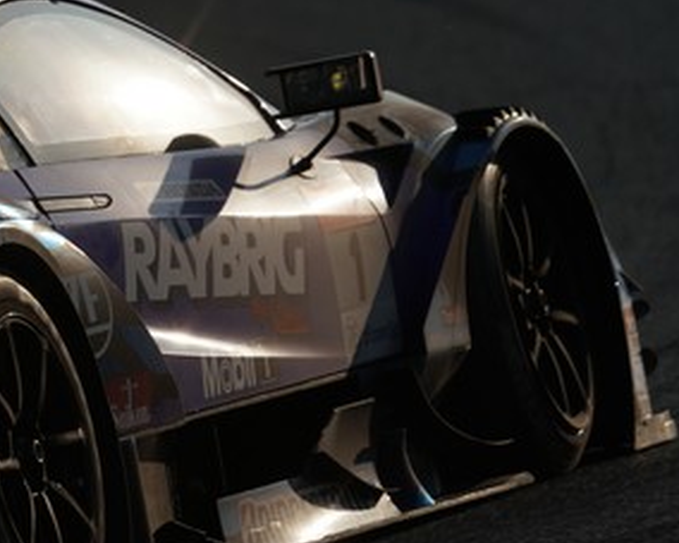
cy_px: 218
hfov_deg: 1.8
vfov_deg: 1.5
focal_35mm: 1058
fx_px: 21254
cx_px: -84
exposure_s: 1/1250
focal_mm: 444
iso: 200
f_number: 6.3
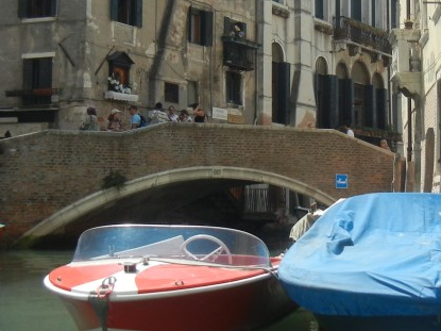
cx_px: 321
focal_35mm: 74
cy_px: 140
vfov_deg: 19.9
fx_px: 942
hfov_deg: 26.1
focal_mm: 5.4
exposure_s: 1/250
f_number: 7
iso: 160
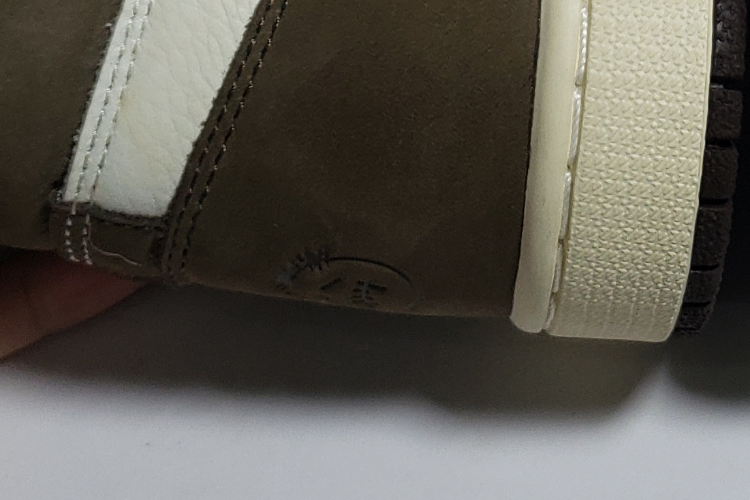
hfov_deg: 20.3
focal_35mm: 99
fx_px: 2062
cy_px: -423
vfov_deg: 12.5
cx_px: 635
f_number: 1.5
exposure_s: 1/708
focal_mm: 4.3
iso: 50
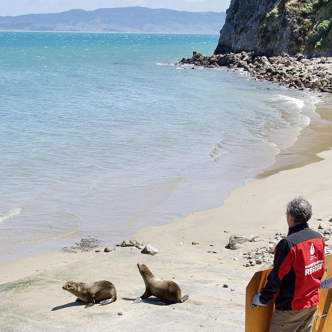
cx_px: 225
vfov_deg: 23.8
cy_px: 235
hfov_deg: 23.9
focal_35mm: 72
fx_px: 781
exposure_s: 1/400
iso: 100
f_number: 7.1
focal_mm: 24
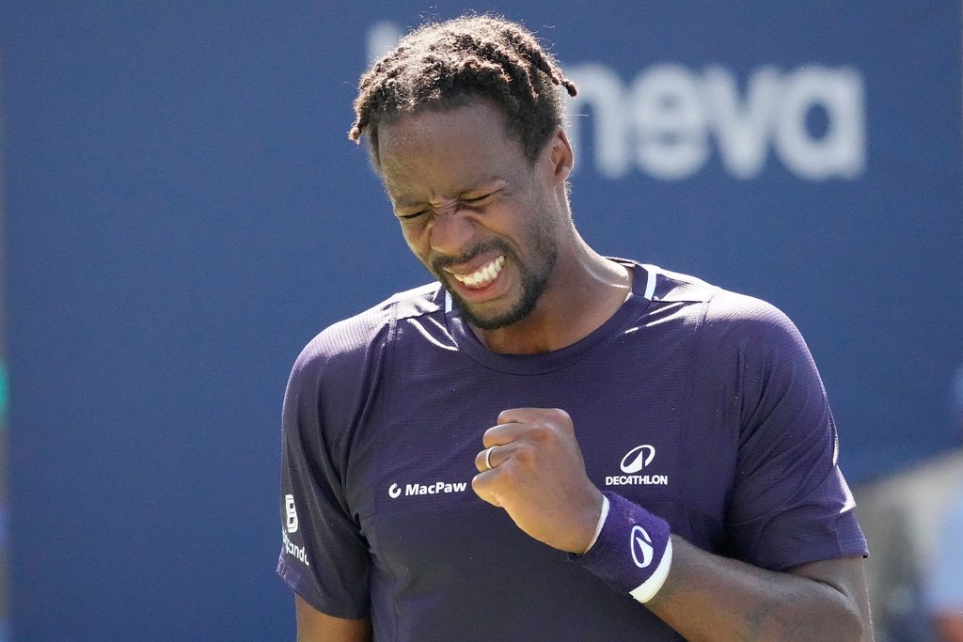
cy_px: 321
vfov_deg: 3.4
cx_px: 482
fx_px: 10701
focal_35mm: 400
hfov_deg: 5.2
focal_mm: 400
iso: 12800
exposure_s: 1/5000
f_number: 7.1
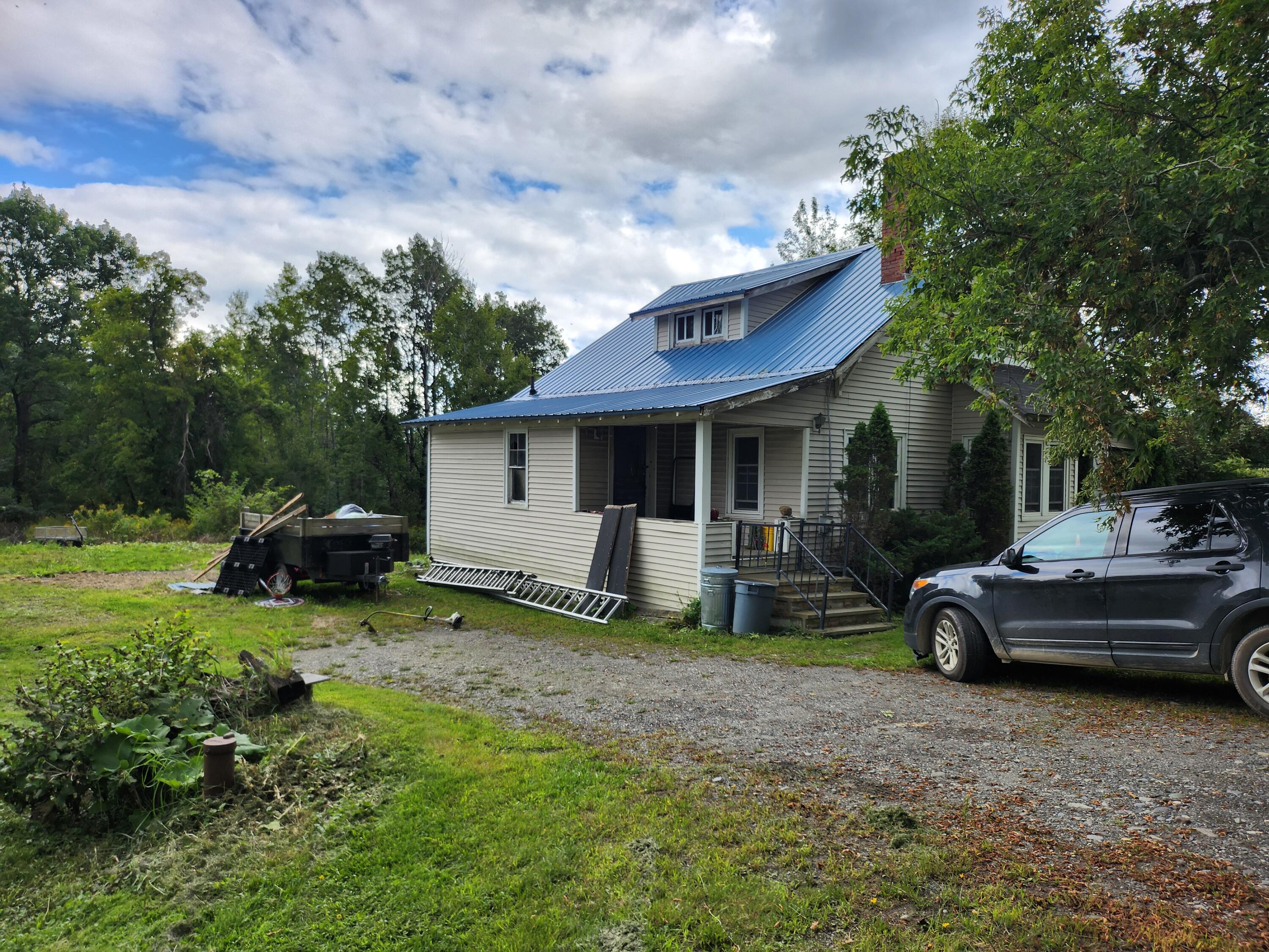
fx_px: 880
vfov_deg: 56.8
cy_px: 476
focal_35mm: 24
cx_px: 634
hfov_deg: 71.6
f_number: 1.8
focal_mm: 5
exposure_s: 1/809
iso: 50
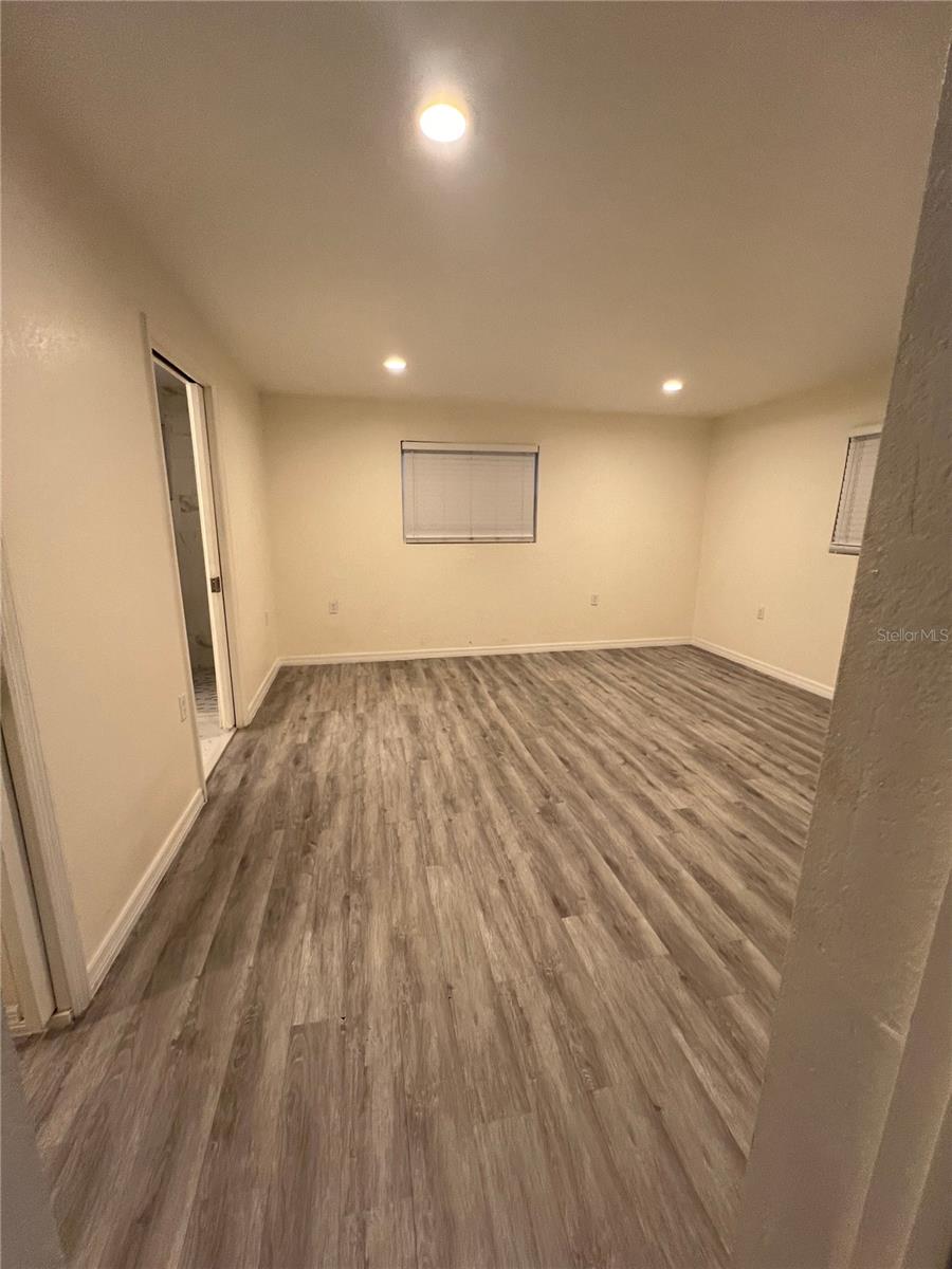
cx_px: 476
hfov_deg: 89.9
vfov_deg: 106.2
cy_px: 634
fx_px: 477
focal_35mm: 13
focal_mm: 1.57
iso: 160
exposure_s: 1/60
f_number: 1.8
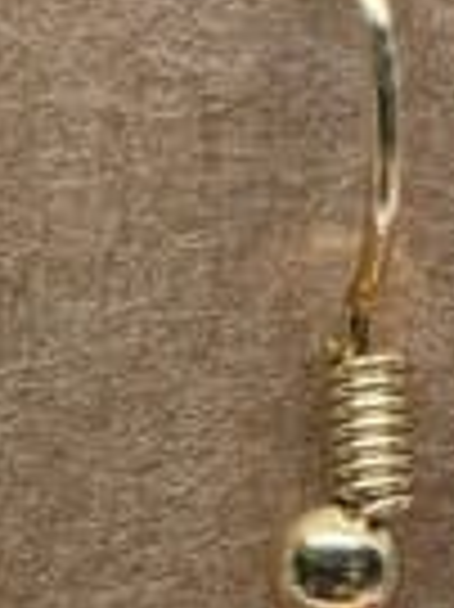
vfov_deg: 9.4
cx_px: -54
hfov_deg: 7.5
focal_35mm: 197
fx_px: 3450
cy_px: 1198
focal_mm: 4.25
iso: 100
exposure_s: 1/76
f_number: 1.8
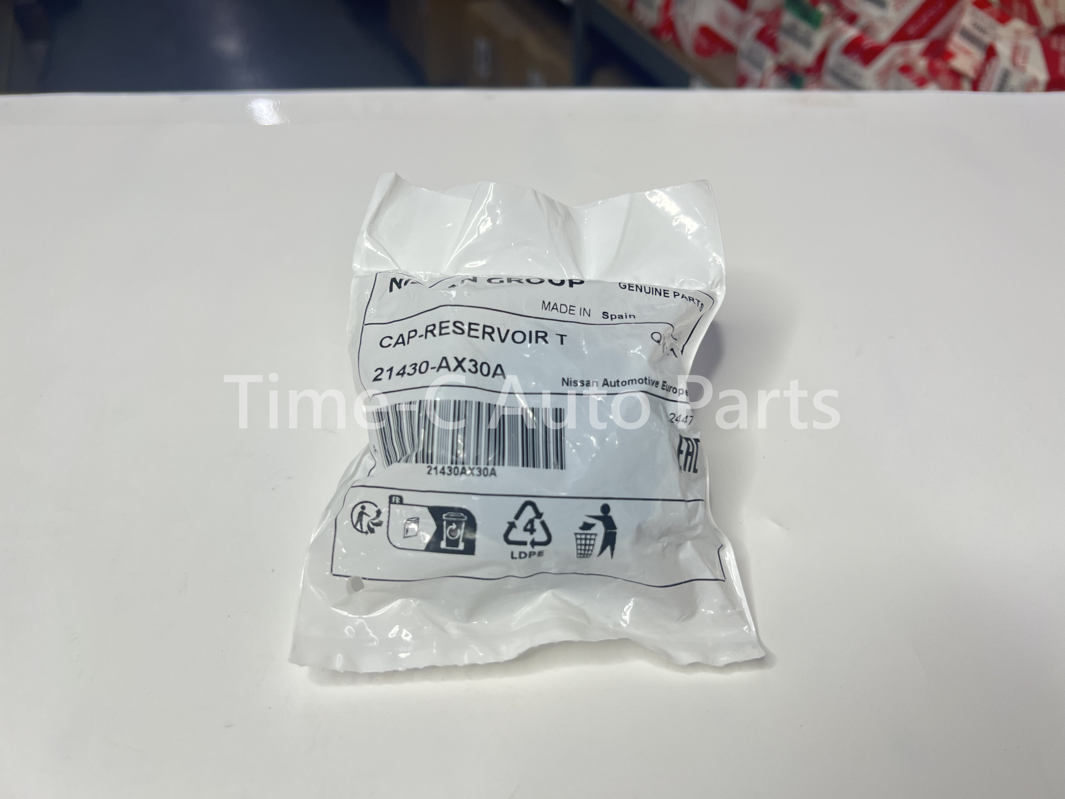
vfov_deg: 53.1
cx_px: 532
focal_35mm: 26
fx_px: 800
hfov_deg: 67.3
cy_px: 400
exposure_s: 1/100
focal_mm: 5.7
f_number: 1.5
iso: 80
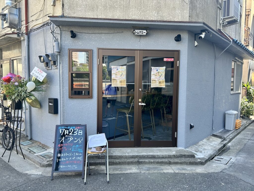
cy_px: 96
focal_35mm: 26
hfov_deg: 67.3
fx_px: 191
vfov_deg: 53.1
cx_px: 127
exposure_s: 1/304
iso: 50
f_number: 1.5
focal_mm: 5.7
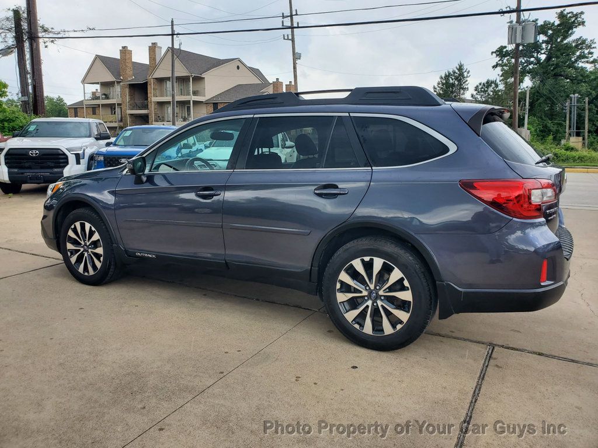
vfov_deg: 53.1
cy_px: 224
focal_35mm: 26
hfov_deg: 67.3
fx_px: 449
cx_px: 299
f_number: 2.4
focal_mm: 4.3
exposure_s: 1/458
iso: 50
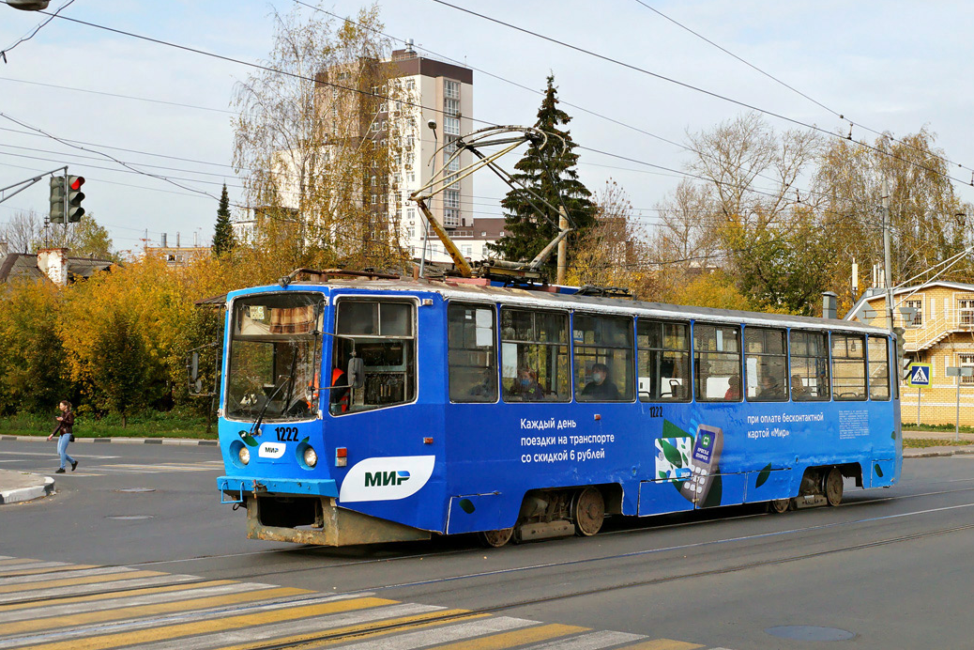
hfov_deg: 38.1
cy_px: 297
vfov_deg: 26.0
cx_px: 552
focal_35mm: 52
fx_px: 1407
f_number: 7.1
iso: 400
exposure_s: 1/1250
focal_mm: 30
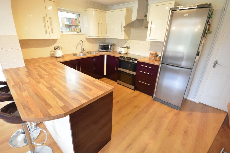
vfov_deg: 73.6
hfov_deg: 96.7
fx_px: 102
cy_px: 73
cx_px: 110
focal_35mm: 16
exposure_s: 1/4
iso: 400
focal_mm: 10
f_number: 8
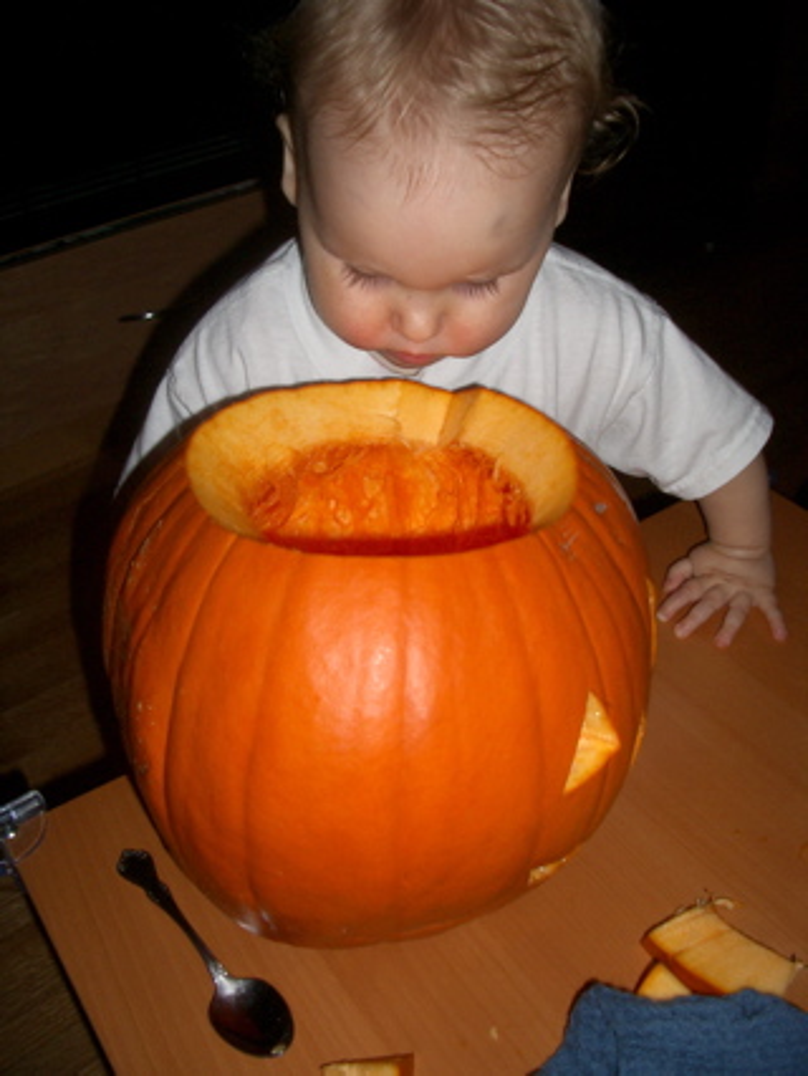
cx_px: 404
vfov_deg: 52.6
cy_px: 538
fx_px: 1088
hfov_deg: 40.7
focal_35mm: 35
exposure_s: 1/40
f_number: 2.6
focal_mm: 5.8
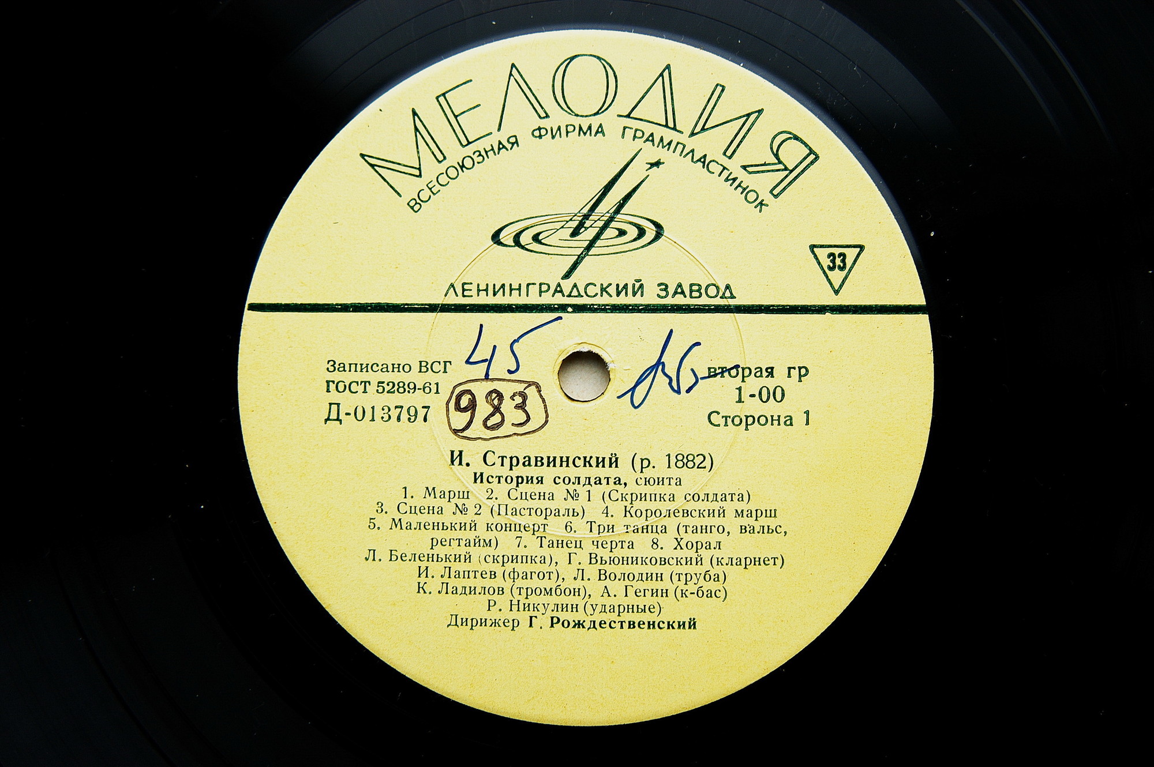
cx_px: 577
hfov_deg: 37.9
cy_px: 384
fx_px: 1681
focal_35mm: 52
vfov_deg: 25.7
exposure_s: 1/80
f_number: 4.5
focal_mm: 35
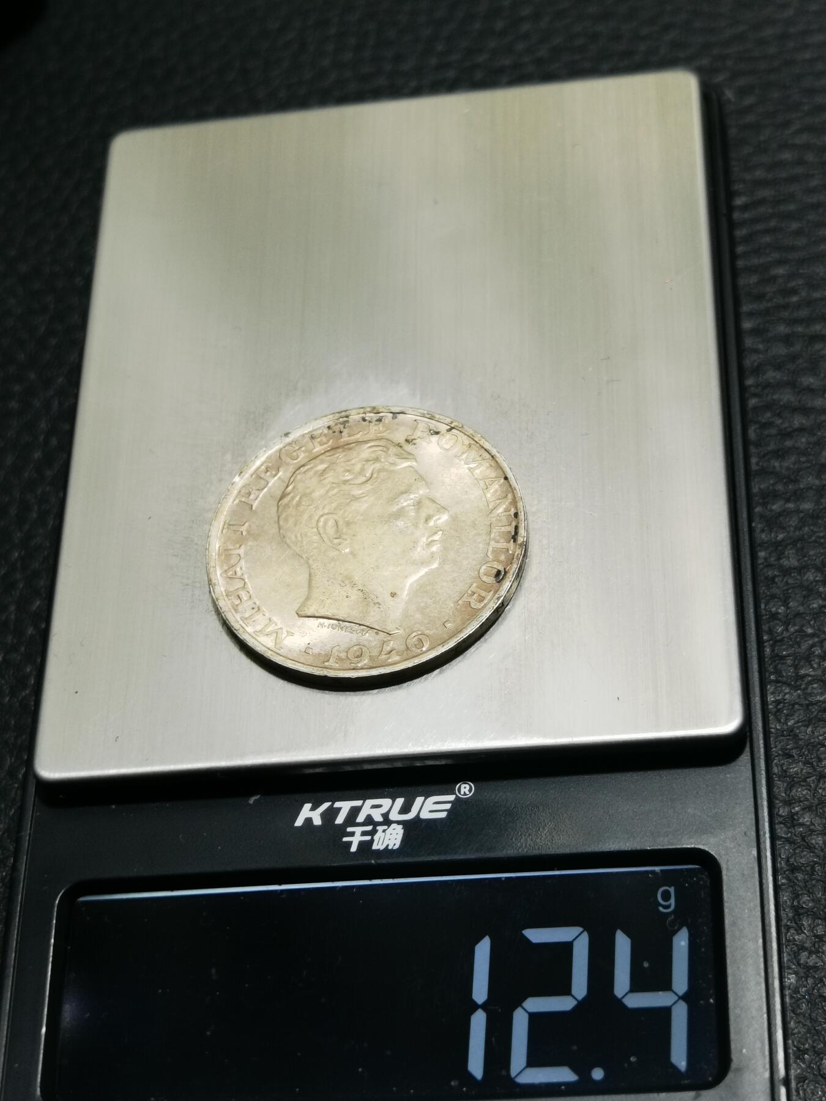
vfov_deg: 29.8
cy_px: 550
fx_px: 2068
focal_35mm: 65
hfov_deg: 22.6
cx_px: 413
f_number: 1.9
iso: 125
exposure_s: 1/100
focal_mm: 6.67
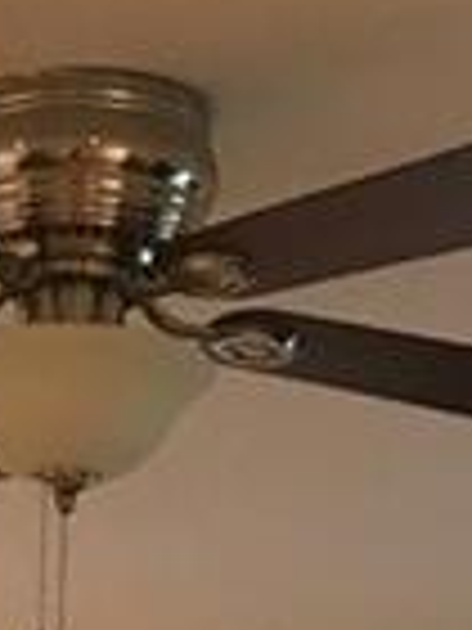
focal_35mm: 154
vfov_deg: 11.0
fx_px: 2800
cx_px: -67
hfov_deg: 9.5
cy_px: 1480
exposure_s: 1/15
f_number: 1.8
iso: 80
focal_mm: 3.99
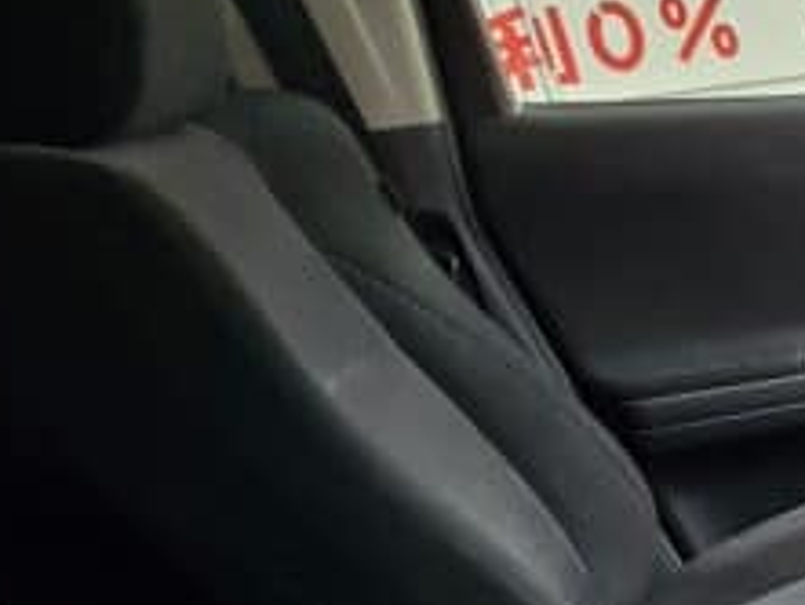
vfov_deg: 29.8
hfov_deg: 25.7
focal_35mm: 47
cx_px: 1293
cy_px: 528
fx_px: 1094
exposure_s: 1/186
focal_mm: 2.2
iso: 50
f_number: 2.2
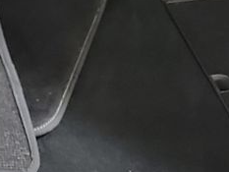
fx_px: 1092
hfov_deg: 11.2
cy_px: -92
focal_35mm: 165
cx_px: -169
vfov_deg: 8.8
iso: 790
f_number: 1.8
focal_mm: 6.7
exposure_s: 1/17
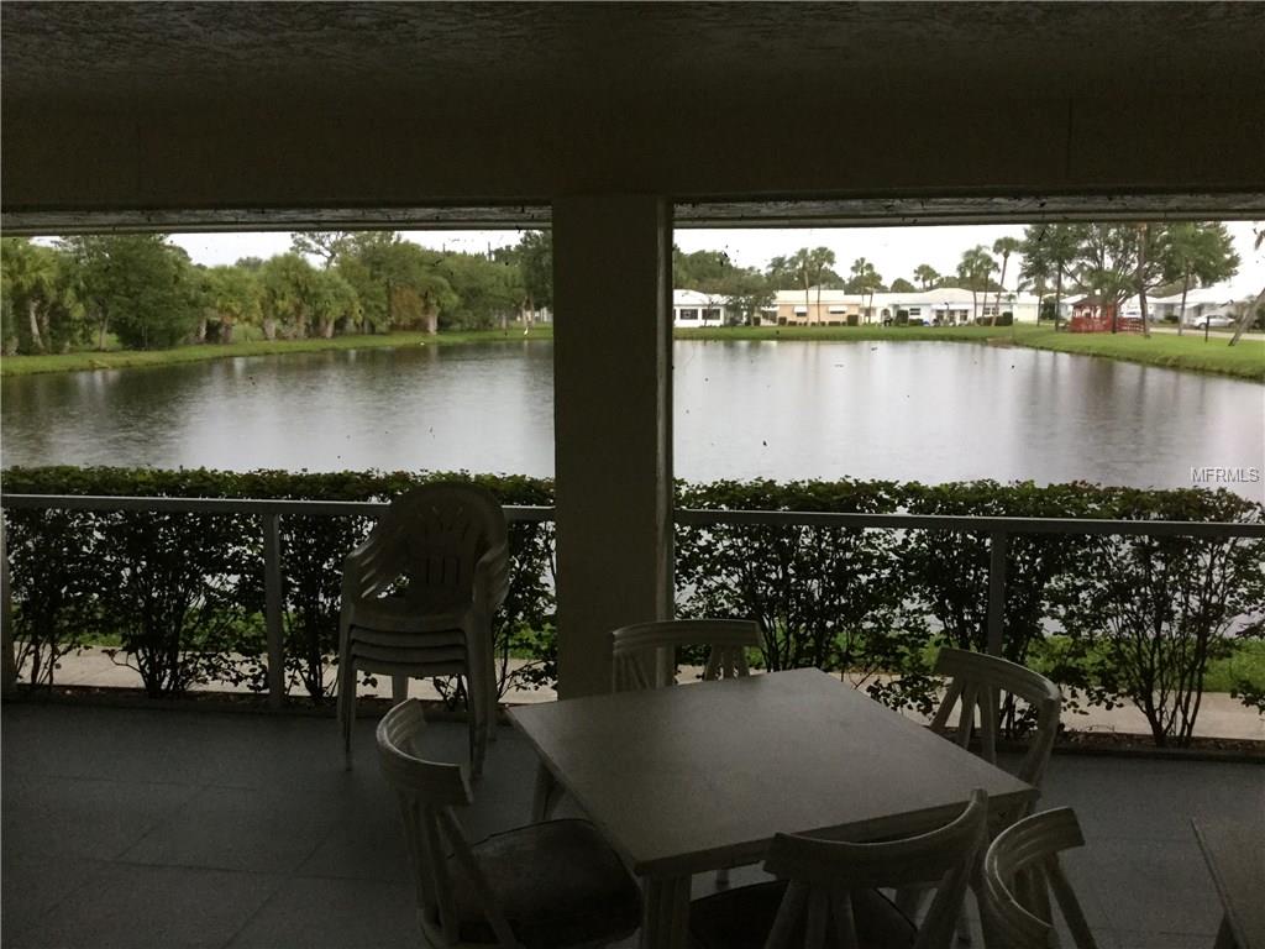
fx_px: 1133
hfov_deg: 58.4
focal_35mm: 31
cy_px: 474
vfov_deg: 45.4
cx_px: 632
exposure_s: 1/30
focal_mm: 3.3
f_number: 2.4
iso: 100
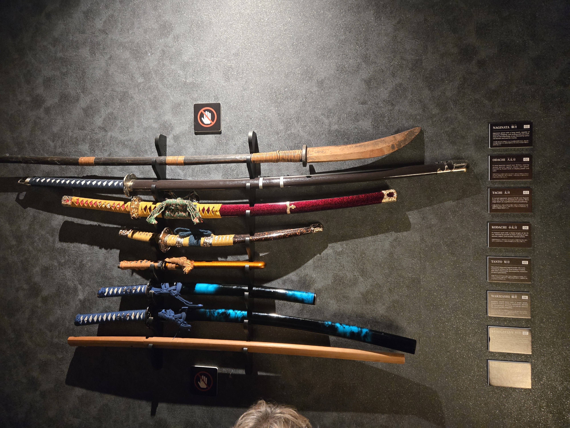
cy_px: 214
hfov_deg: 73.9
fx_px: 379
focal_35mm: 23
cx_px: 285
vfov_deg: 58.9
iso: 1250
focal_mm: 5.4
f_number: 1.8
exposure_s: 1/100
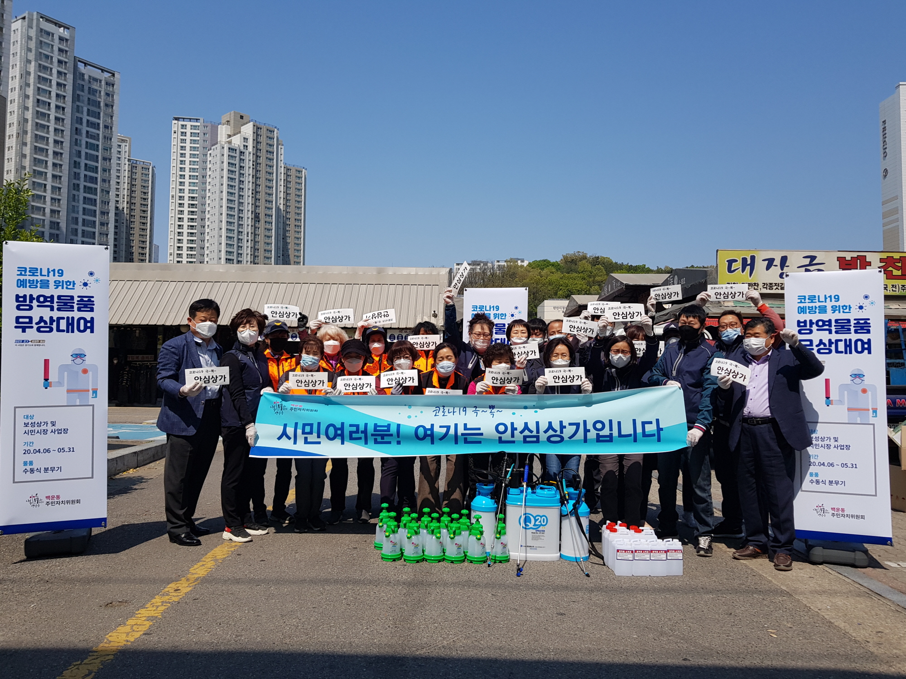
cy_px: 340
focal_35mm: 26
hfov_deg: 67.3
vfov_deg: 53.1
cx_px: 453
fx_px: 680
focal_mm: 4.3
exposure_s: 1/3528
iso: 40
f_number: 1.7
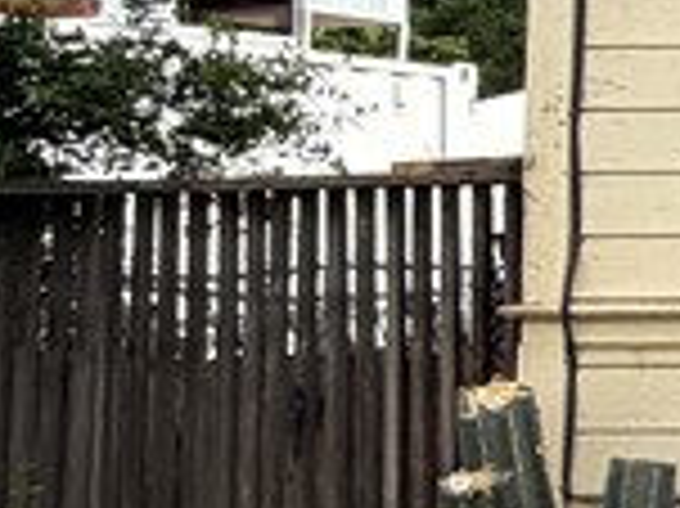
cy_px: 169
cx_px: 2004
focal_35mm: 95
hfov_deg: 11.7
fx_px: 1865
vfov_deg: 15.5
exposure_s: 1/770
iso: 32
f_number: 2.2
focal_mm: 2.22
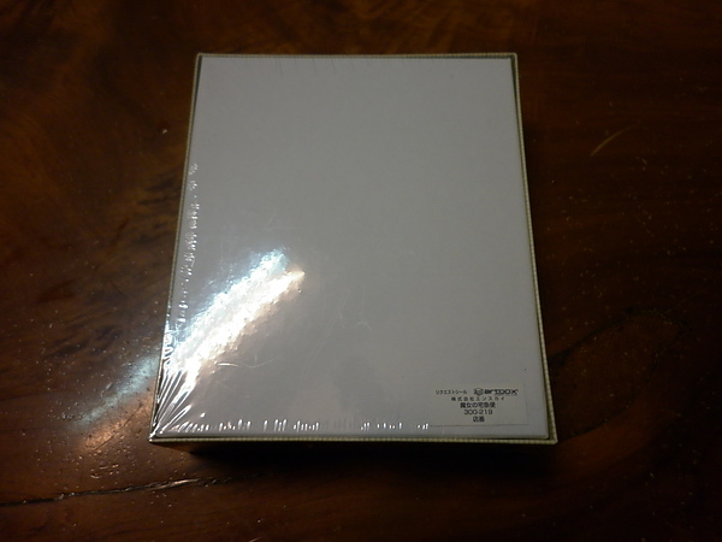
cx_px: 361
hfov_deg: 63.4
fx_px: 584
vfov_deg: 49.7
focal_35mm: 28
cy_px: 271
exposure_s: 1/30
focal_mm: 5
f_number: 2.8
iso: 100
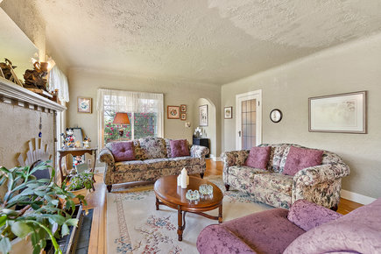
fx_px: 169
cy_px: 127
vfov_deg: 73.7
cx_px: 190
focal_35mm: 16
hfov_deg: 96.7
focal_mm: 16
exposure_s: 1/1.67
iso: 320
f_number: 7.1
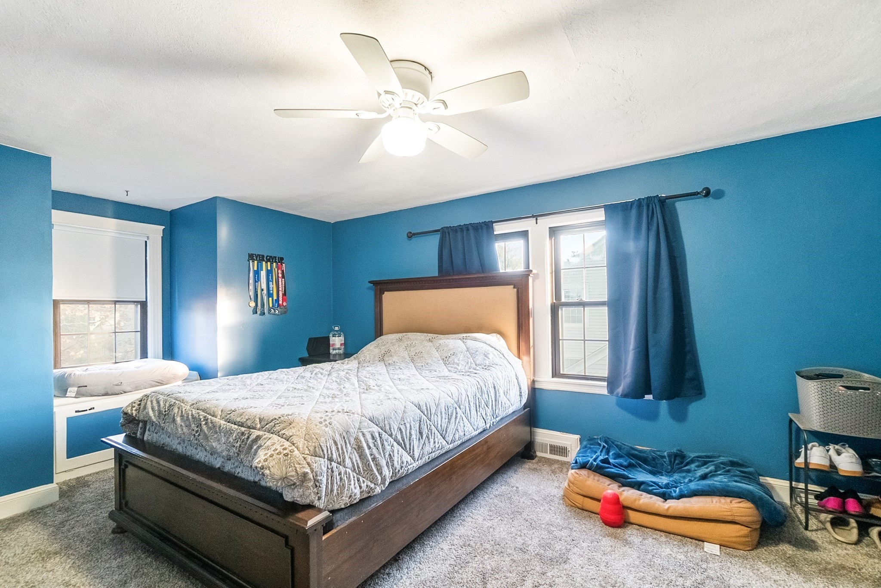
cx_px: 440
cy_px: 294
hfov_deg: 100.4
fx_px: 367
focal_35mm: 15
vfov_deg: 77.4
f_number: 6.3
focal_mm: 10
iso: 1600
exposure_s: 1/125
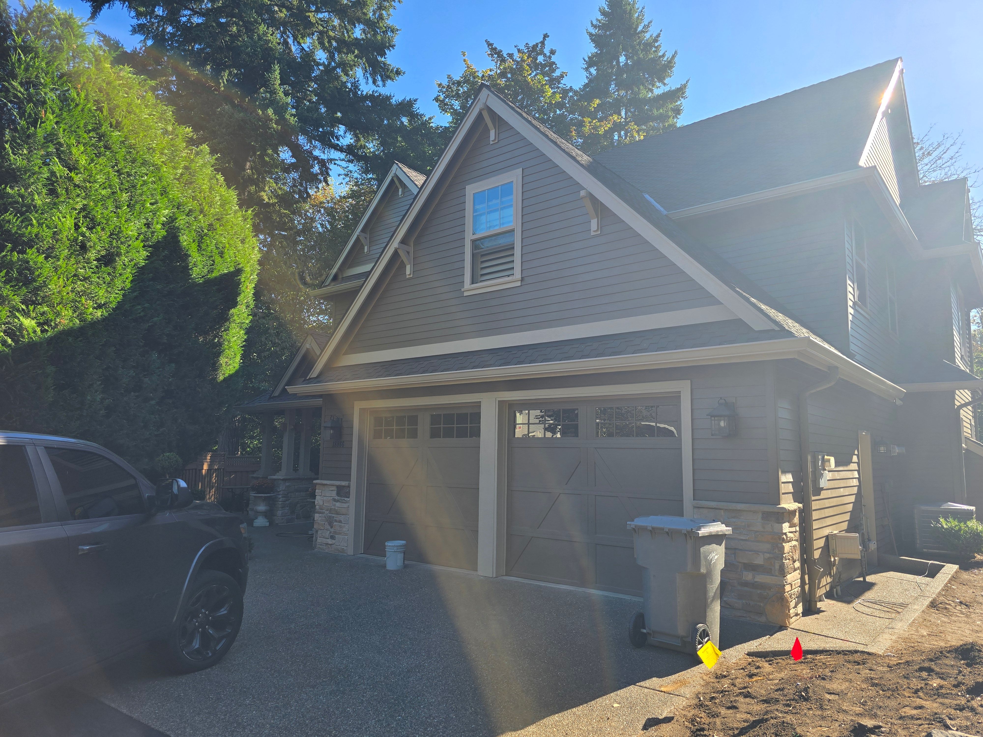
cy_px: 368
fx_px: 653
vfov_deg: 58.9
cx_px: 492
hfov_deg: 73.9
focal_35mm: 23
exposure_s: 1/490
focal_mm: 6.3
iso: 12
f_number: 1.7
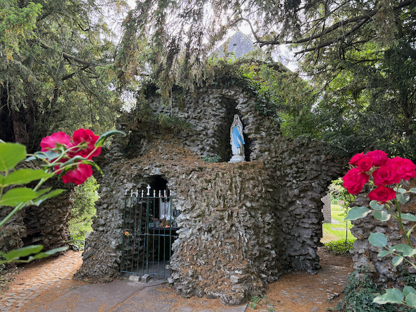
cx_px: 208
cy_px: 156
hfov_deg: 71.6
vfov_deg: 56.8
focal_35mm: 24
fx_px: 288
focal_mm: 6.76
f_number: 1.78
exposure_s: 1/218
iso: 200
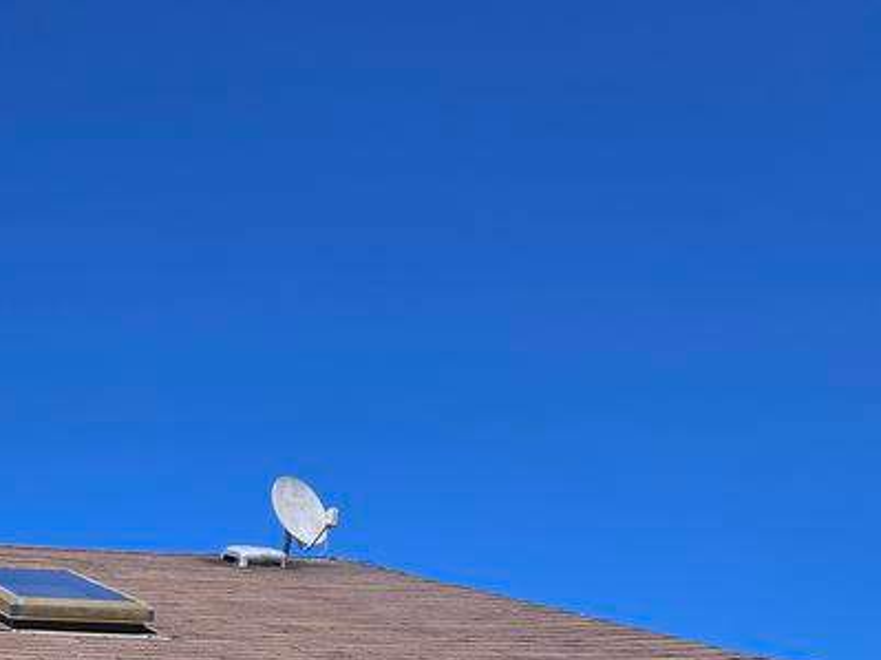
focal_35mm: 59
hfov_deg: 29.5
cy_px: 739
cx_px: -91
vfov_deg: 23.2
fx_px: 1501
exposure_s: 1/3372
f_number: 1.8
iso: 25
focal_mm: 5.4
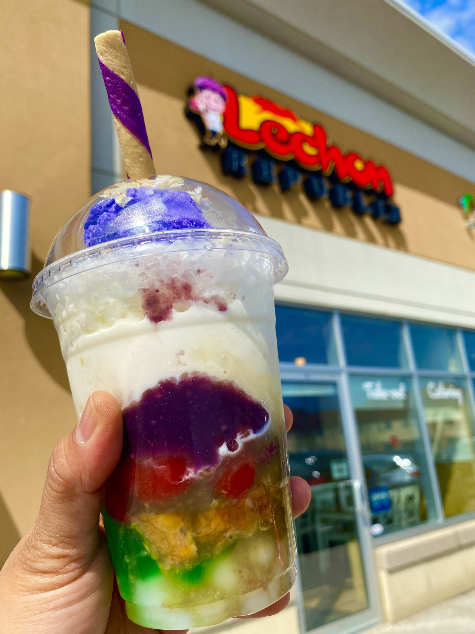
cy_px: 317
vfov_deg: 67.3
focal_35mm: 26
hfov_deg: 53.1
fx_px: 476
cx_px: 238
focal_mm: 4.25
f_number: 1.8
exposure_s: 1/4444
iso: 32
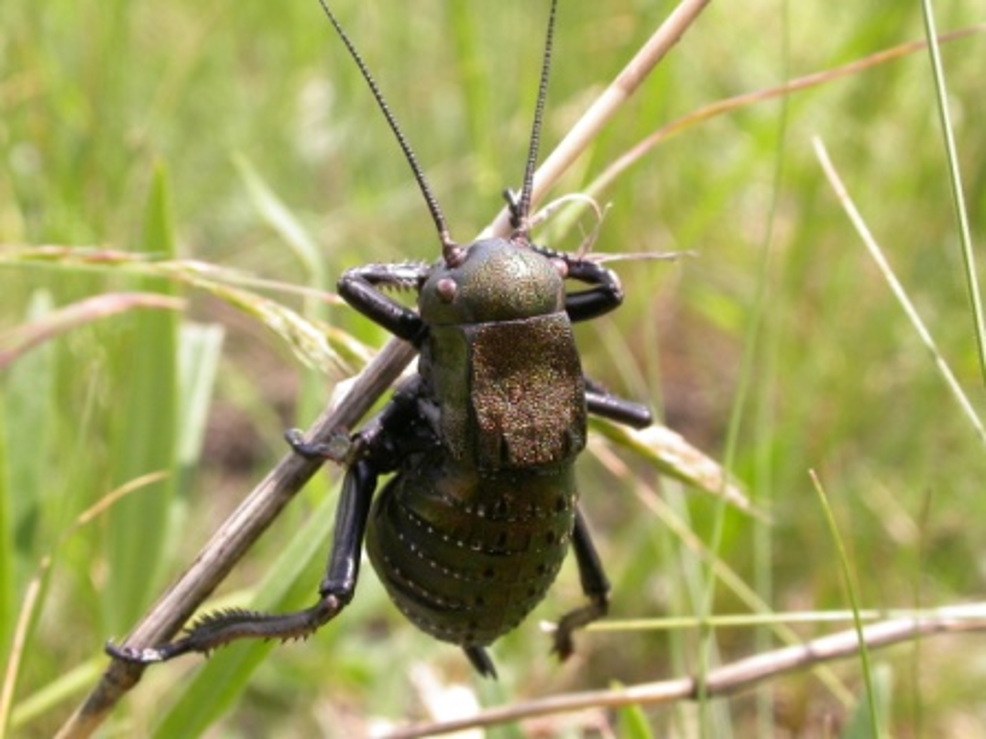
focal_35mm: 78
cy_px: 370
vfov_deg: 18.9
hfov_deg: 25.0
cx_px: 493
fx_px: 2222
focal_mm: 16.2
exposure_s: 1/126
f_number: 7
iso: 100
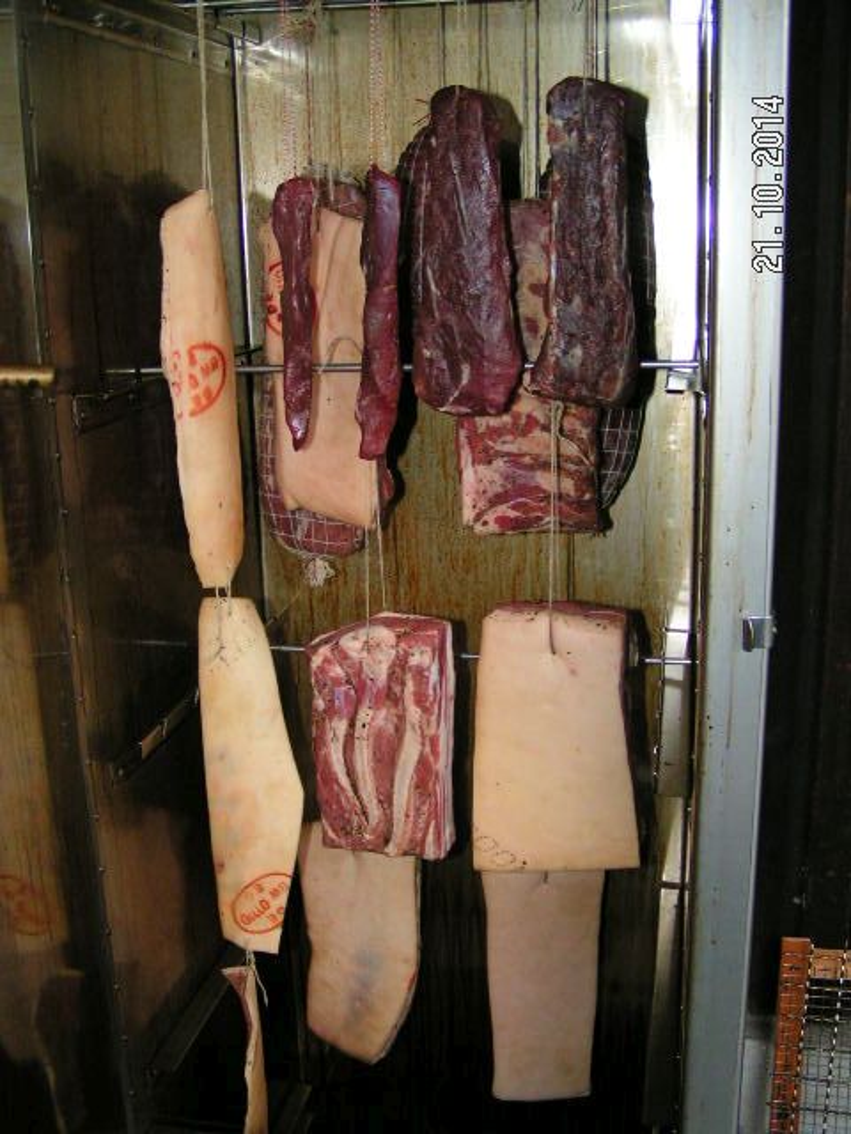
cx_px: 426
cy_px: 567
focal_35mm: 38
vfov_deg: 49.0
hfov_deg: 37.7
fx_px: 1246
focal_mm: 5.8
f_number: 2.8
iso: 200
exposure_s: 1/40
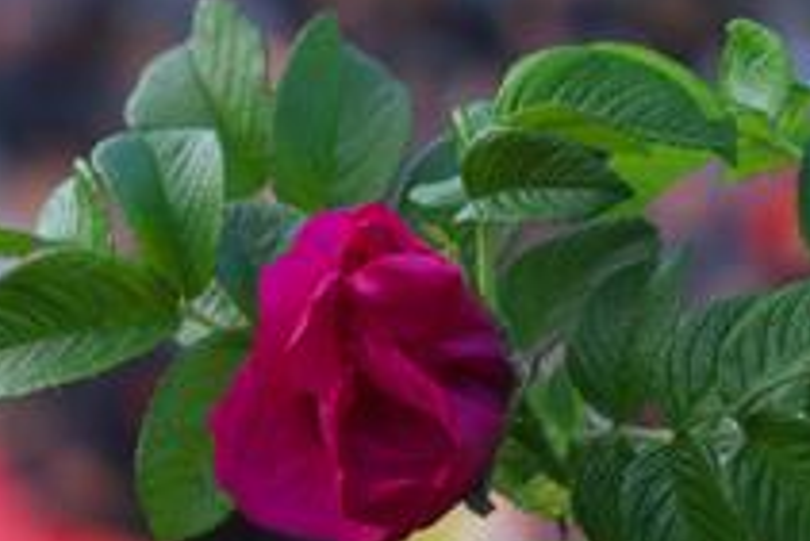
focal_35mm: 283
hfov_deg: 7.2
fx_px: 6372
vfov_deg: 4.9
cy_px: 572
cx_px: -123
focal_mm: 55
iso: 200
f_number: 4
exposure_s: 1/170
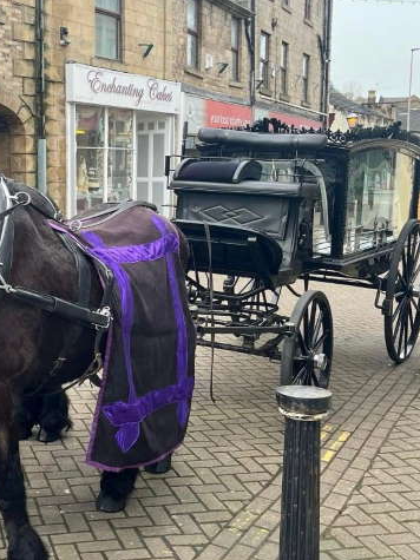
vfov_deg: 58.4
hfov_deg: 42.5
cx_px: 61
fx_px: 502
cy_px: 281
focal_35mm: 31
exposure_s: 1/120
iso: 500
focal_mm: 6.3
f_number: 1.7
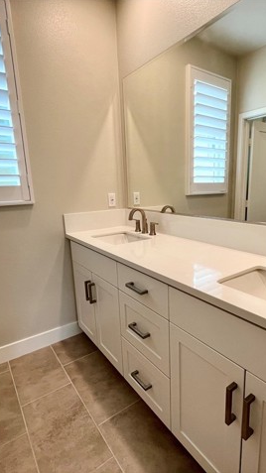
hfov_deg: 57.8
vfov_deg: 89.6
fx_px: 238
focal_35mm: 19
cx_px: 160
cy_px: 236
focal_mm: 1.57
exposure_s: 1/120
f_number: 1.8
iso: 100
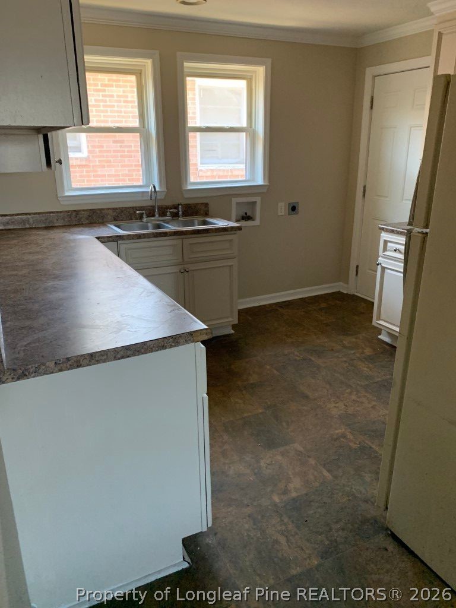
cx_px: 228
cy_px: 304
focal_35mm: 26
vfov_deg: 67.3
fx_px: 457
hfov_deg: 53.1
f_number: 1.8
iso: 320
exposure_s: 1/60
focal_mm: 4.25
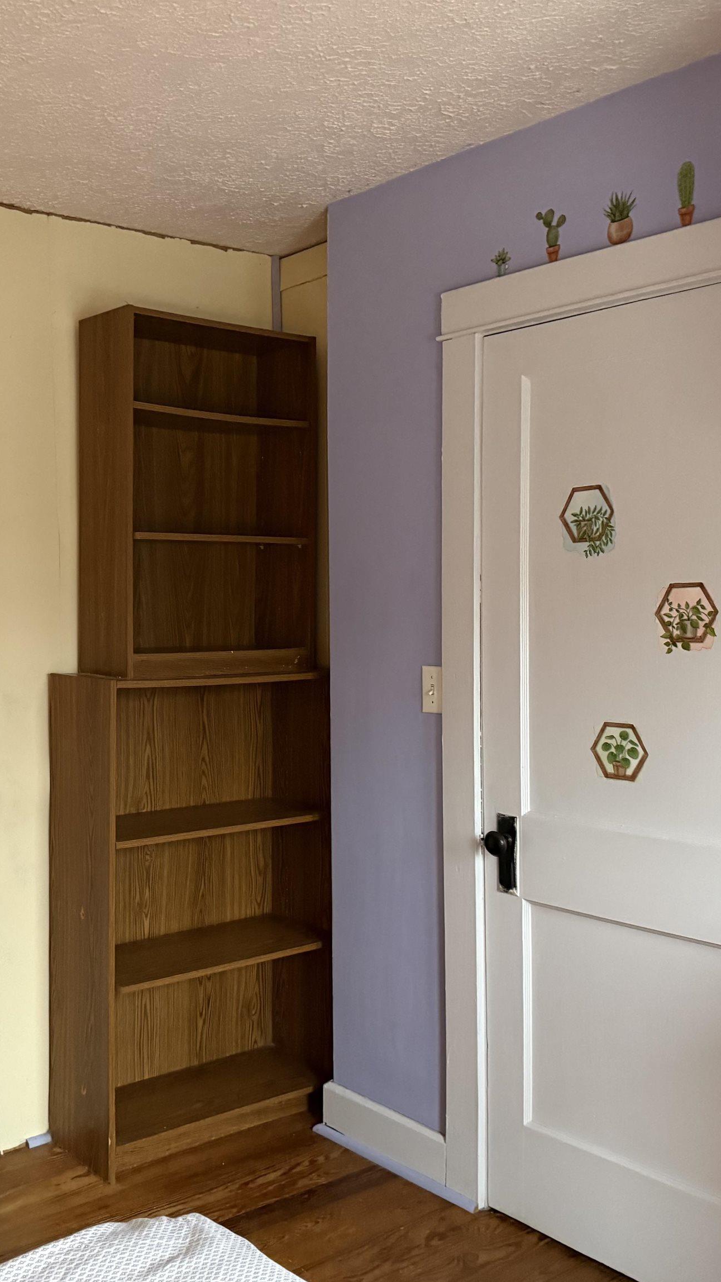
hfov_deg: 33.3
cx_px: 213
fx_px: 1190
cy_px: 642
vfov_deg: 56.6
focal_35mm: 35
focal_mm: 6.76
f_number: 1.78
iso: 800
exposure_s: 1/60
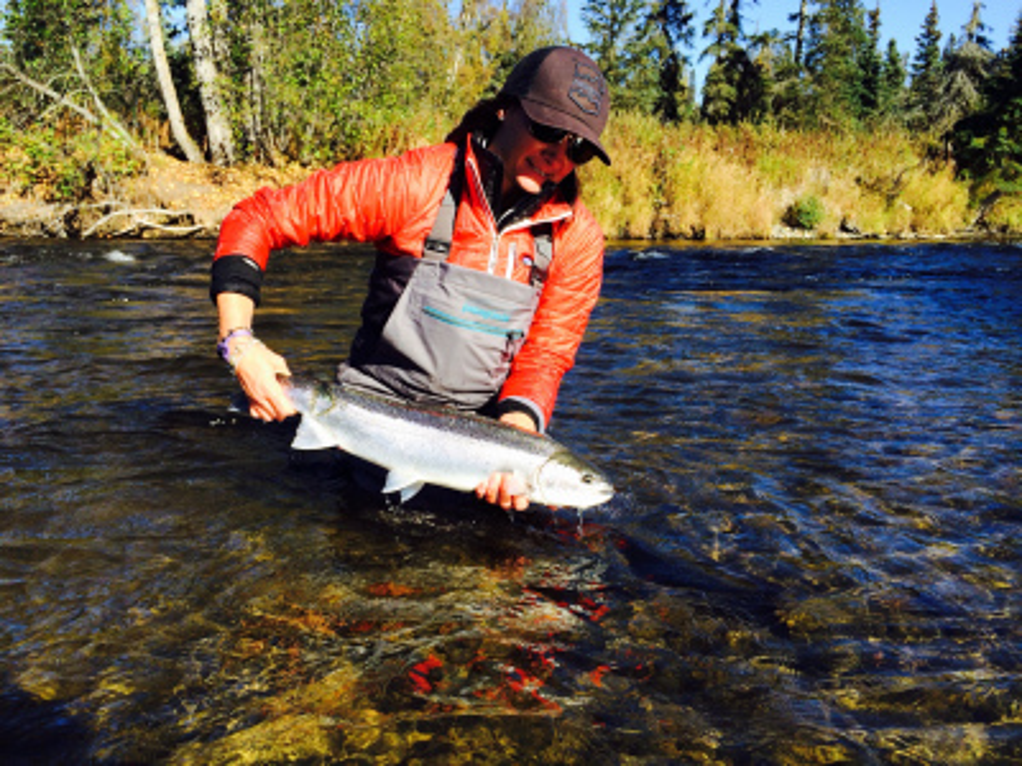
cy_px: 383
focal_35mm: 30
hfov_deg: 60.0
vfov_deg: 46.8
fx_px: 886
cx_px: 511
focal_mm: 4.12
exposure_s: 1/1053
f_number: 2.2
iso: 32
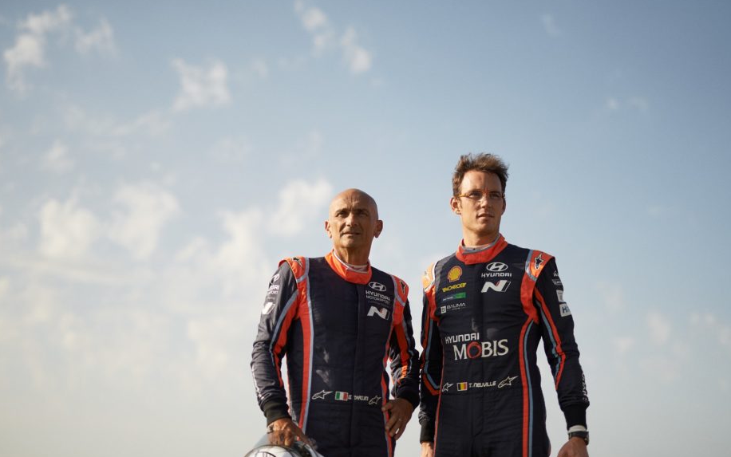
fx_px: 1136
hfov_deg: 35.6
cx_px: 405
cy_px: 229
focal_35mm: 57
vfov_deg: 22.8
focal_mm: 50
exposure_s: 1/8000
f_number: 1.4
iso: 100
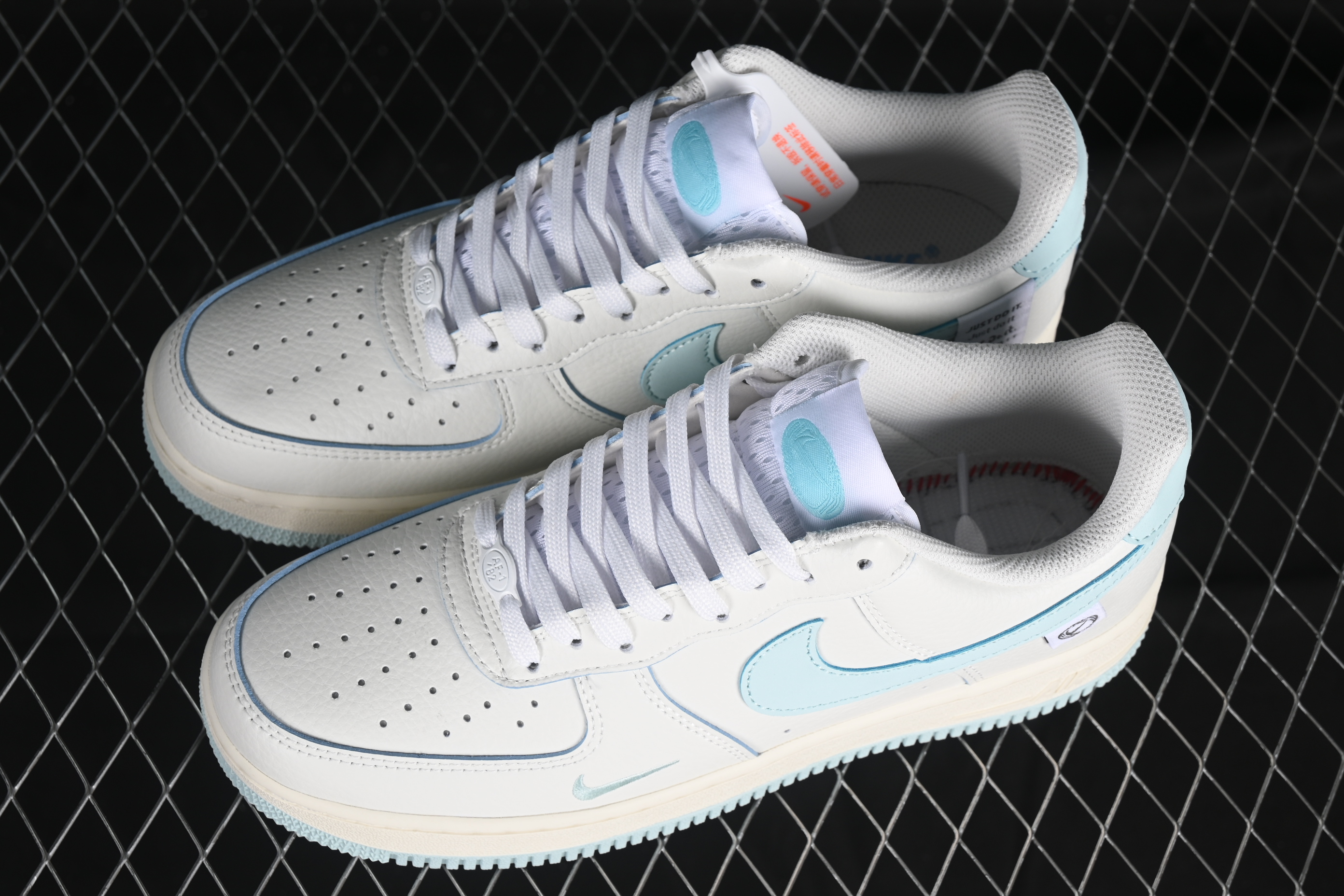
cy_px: 448
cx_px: 672
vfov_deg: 18.2
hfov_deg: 27.0
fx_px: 2800
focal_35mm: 75
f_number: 7.1
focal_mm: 50
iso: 160
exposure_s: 1/100
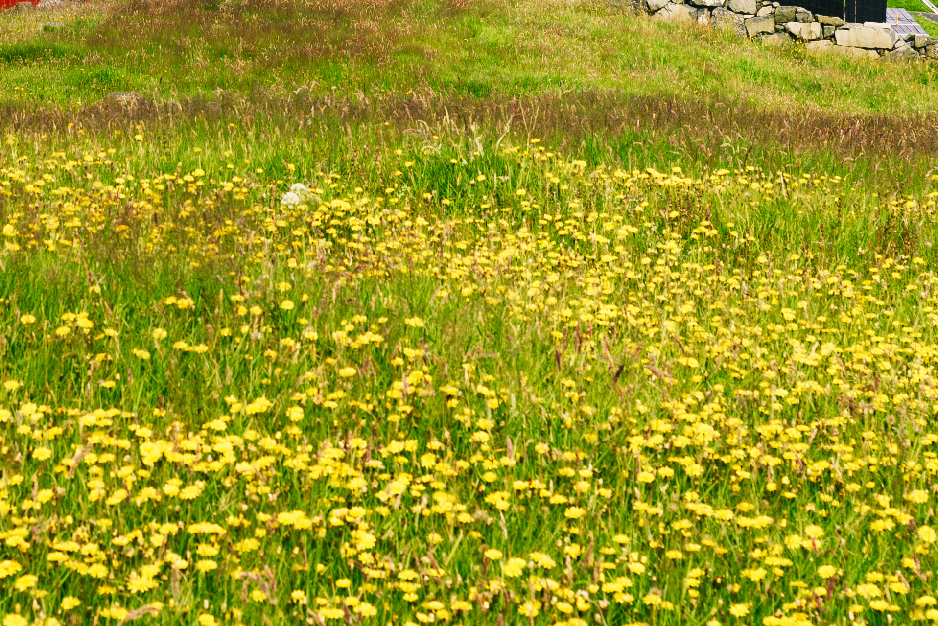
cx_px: 84
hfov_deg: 13.0
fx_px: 4092
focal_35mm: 157
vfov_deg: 8.6
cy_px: -141
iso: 100
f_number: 8
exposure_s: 1/400
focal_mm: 50
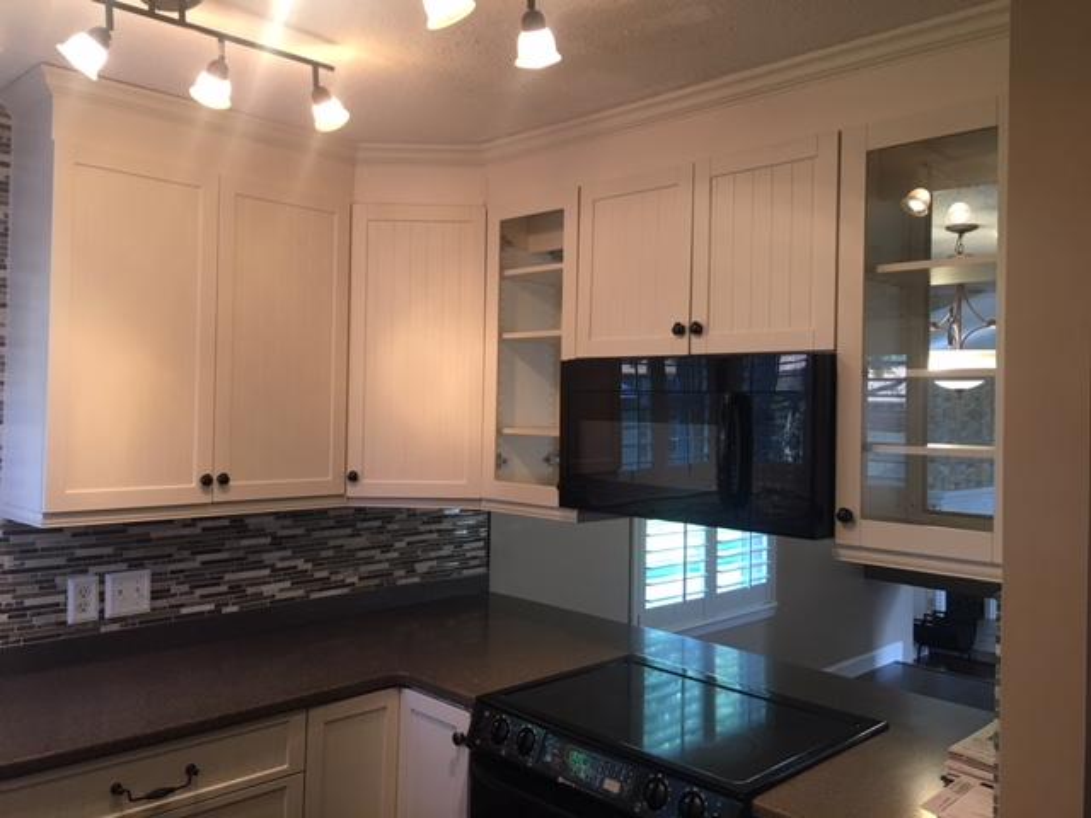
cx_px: 546
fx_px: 914
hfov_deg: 61.7
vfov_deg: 48.2
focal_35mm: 29
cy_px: 409
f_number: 2.2
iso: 32
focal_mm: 4.15
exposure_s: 1/15
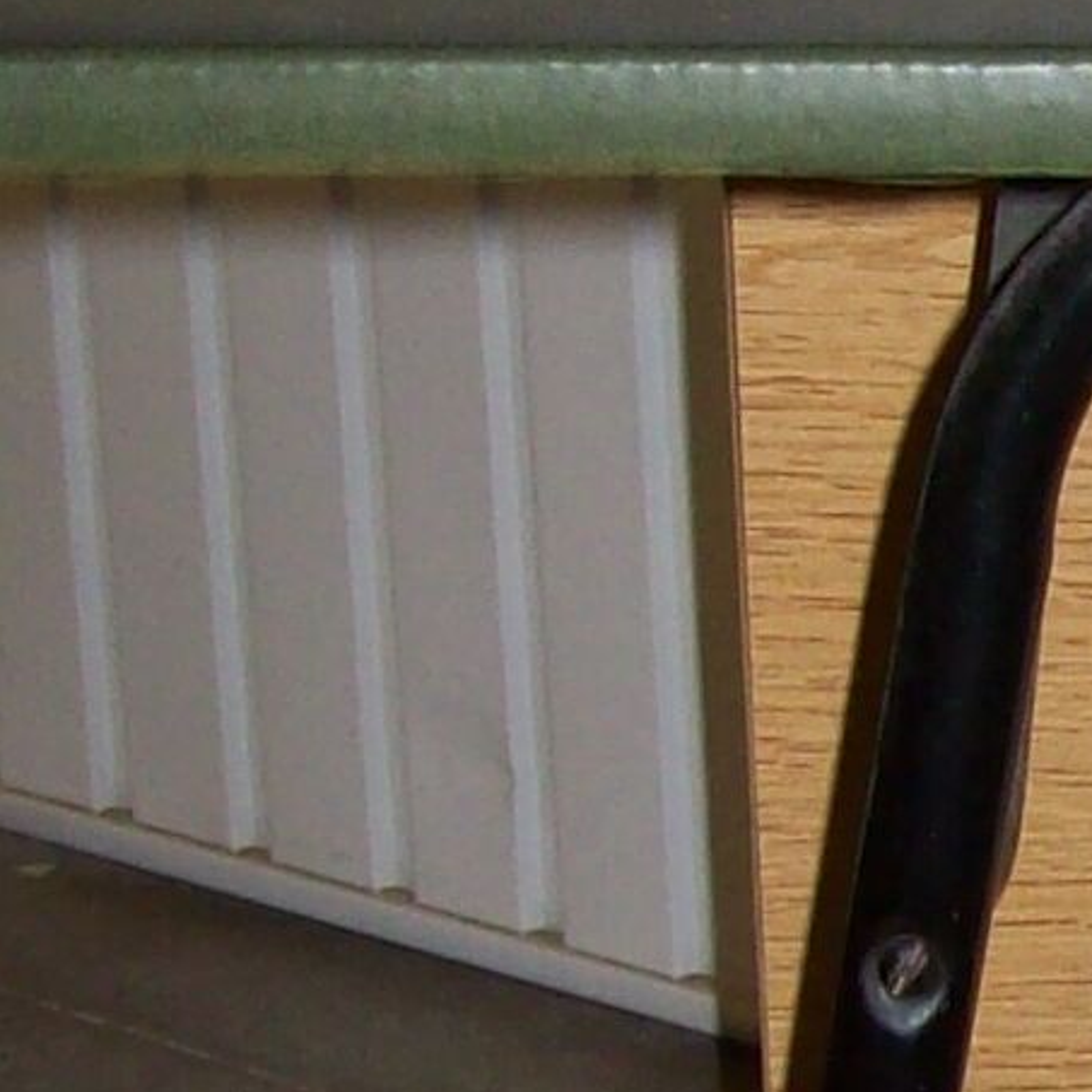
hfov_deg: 8.5
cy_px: 952
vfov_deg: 8.7
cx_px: 1875
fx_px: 7138
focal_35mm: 200
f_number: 2.7
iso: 80
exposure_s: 1/64
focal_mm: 6
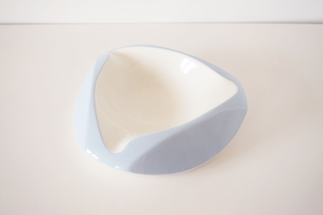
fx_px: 336
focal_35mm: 38
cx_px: 162
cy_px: 108
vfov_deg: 35.5
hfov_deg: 51.3
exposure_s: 1/60
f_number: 4.5
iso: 100
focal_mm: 25
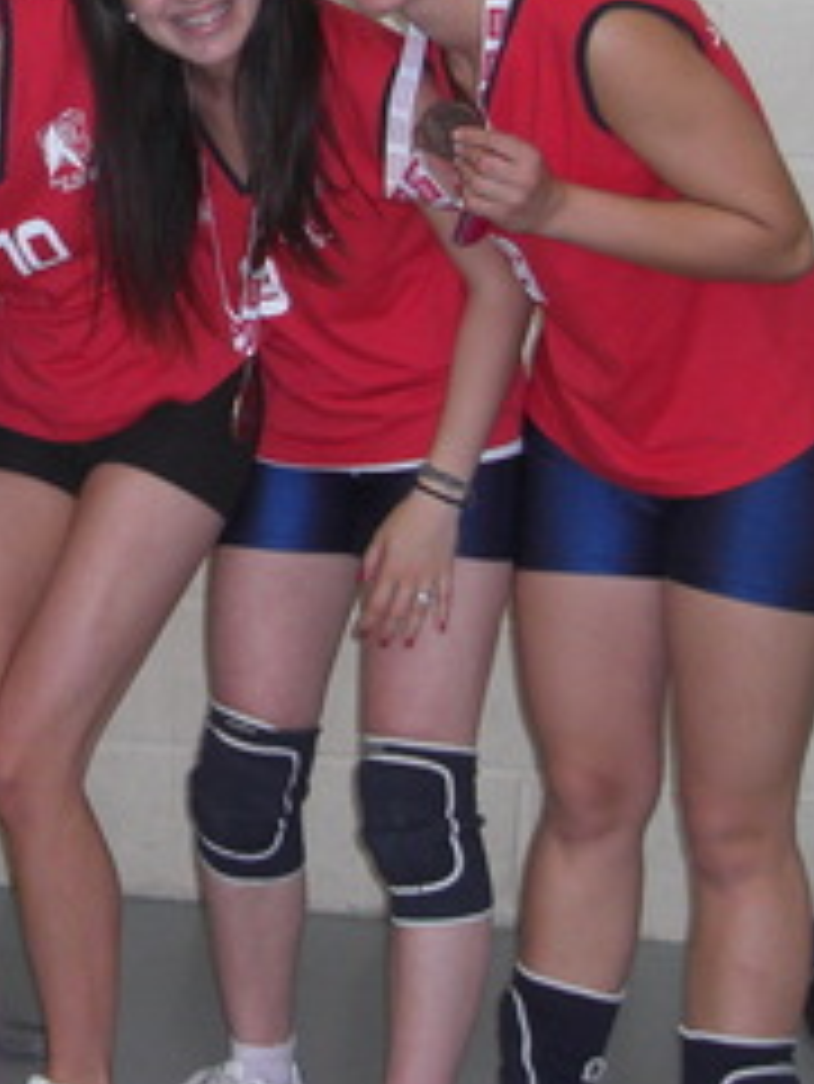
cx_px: -157
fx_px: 3164
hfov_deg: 14.2
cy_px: 76
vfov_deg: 19.0
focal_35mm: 101
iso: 200
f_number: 2.8
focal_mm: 7.9
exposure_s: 1/60
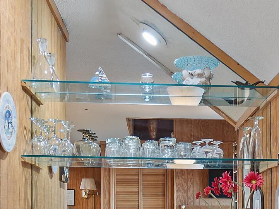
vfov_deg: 23.1
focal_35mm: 60
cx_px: 189
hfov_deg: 31.9
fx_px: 484
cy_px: 223
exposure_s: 1
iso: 100
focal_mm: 10
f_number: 4.5
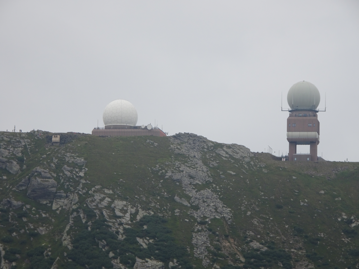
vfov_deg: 8.6
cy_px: 134
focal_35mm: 173
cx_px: 180
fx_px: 1794
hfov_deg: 11.4
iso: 80
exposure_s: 1/320
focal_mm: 29.57
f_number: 5.6
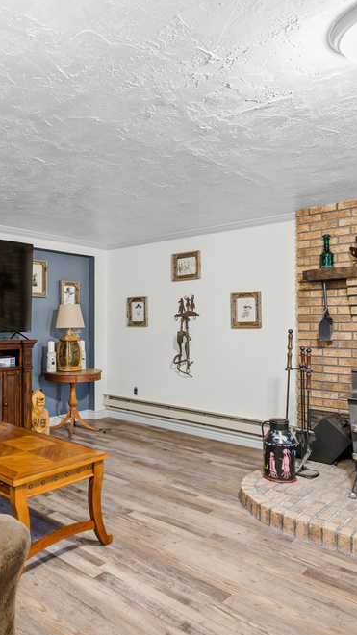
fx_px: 438
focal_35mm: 26
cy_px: 324
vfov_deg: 71.9
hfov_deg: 43.3
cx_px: 99
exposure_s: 1/15
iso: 100
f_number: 4
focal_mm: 16
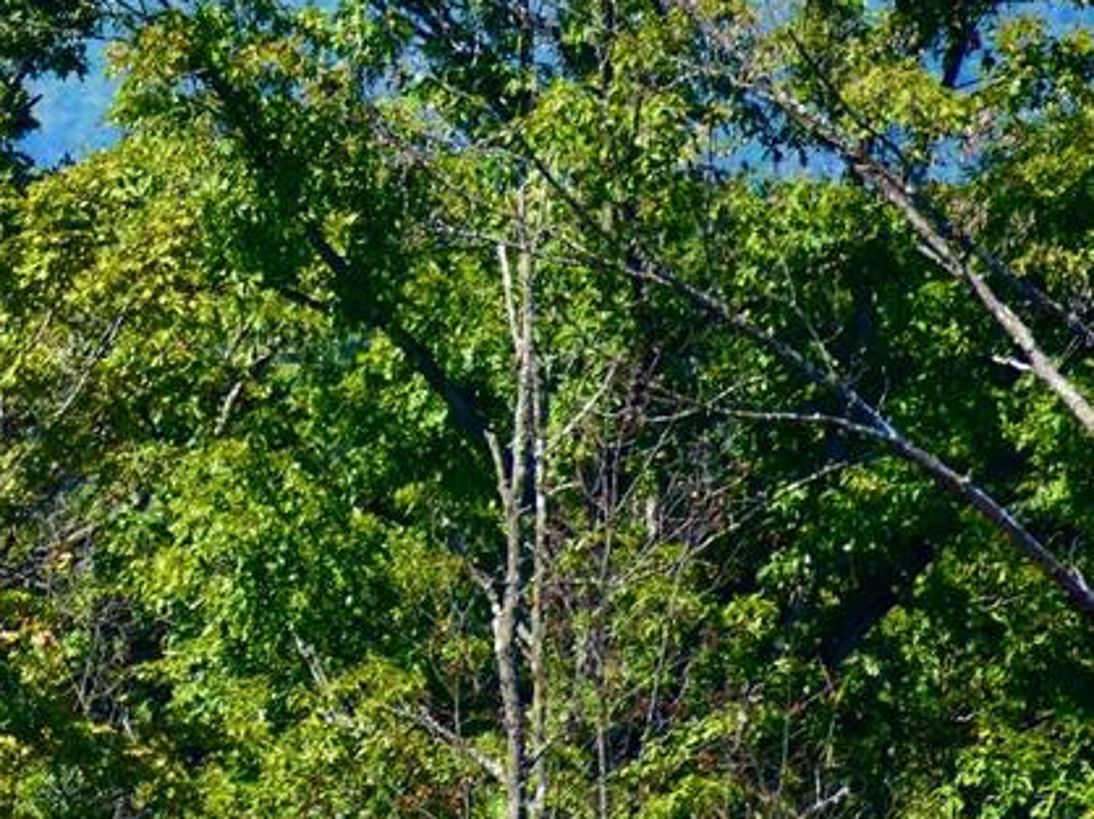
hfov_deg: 1.7
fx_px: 36103
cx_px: -369
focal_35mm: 1143
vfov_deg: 1.3
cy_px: -94
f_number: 6.3
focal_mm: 230
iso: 140
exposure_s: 1/500
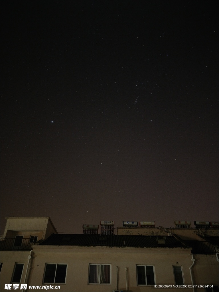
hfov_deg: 56.8
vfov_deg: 71.6
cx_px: 110
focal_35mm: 24
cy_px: 146
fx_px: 202
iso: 100
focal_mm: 4.1
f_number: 1.7
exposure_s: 30
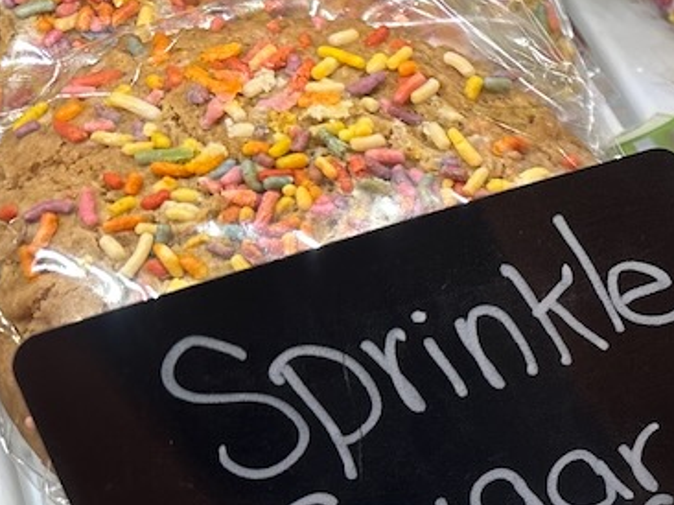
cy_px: 431
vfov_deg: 17.3
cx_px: 1092
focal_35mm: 84
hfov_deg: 19.4
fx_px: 1634
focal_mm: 6.86
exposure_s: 1/120
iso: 80
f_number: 1.78
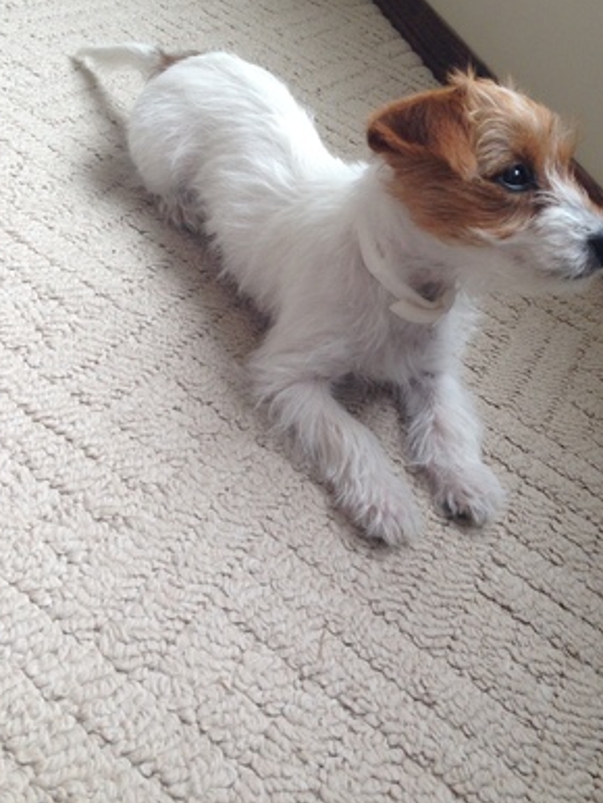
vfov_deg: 45.7
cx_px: 343
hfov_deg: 35.1
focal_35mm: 41
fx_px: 951
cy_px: 356
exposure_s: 1/120
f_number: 2.4
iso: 80
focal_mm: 4.12
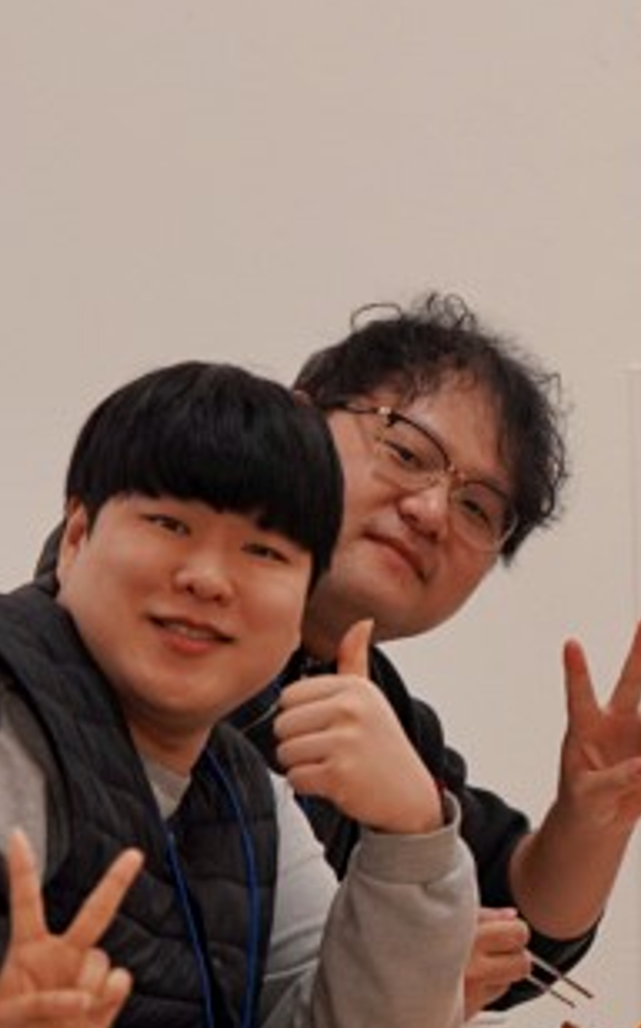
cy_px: 607
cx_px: 888
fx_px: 7925
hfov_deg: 4.6
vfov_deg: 7.4
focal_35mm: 283
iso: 1000
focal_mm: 95
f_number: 4
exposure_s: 1/160
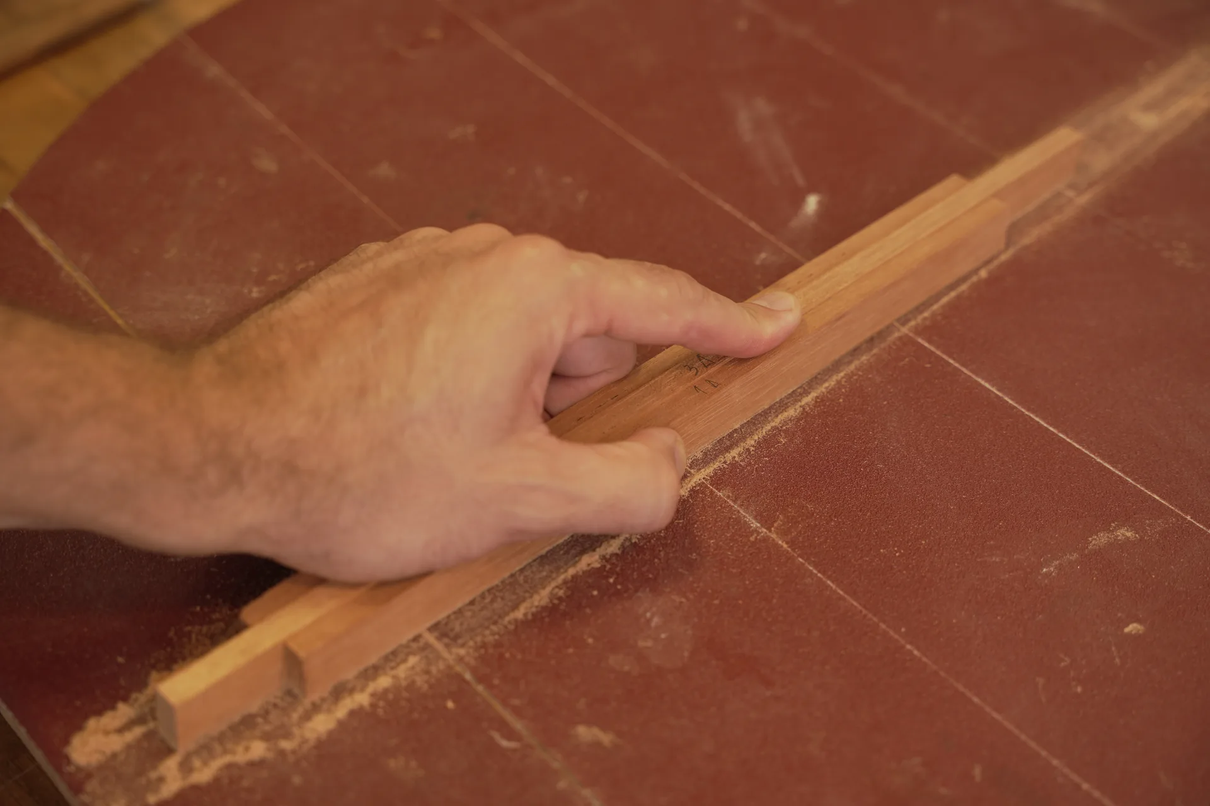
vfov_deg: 24.6
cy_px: 403
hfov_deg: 36.2
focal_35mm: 55
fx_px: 1852
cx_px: 605
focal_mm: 55.1
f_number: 4
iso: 160
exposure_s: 1/80
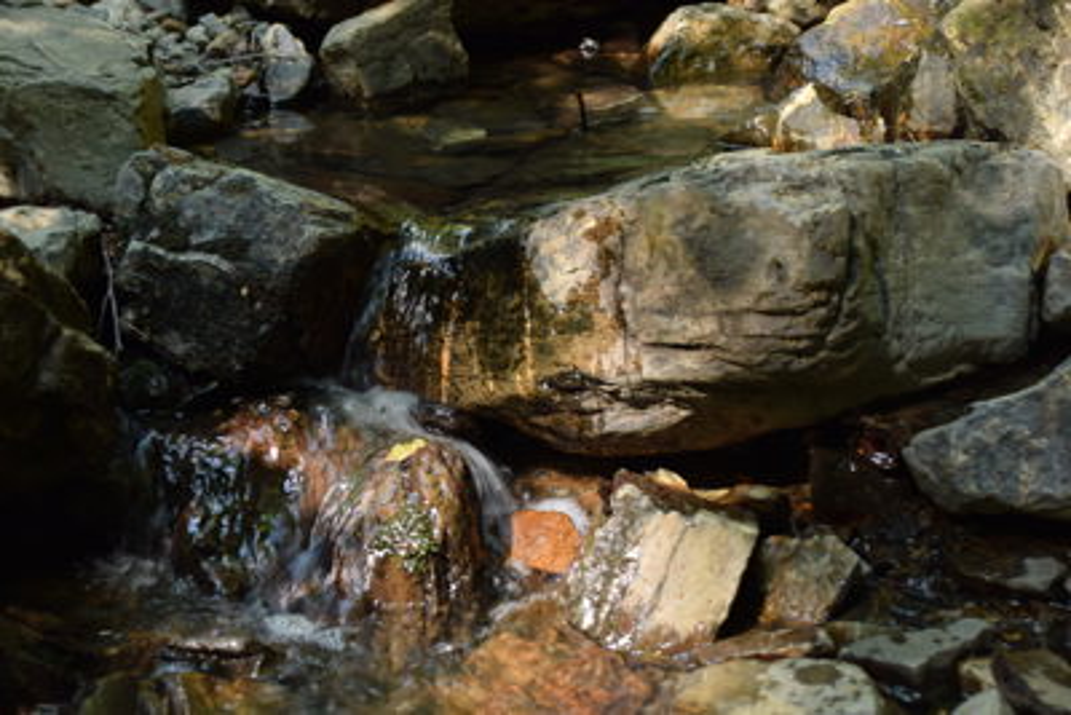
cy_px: 358
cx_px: 536
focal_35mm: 68
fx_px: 2009
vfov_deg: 20.2
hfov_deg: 29.9
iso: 125
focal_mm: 45
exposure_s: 1/20
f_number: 5.6
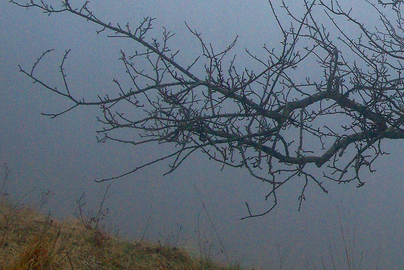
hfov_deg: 16.5
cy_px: 30
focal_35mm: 119
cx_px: 480
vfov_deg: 11.4
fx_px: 1341
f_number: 6.7
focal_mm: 29.25
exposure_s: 1/90
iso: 400
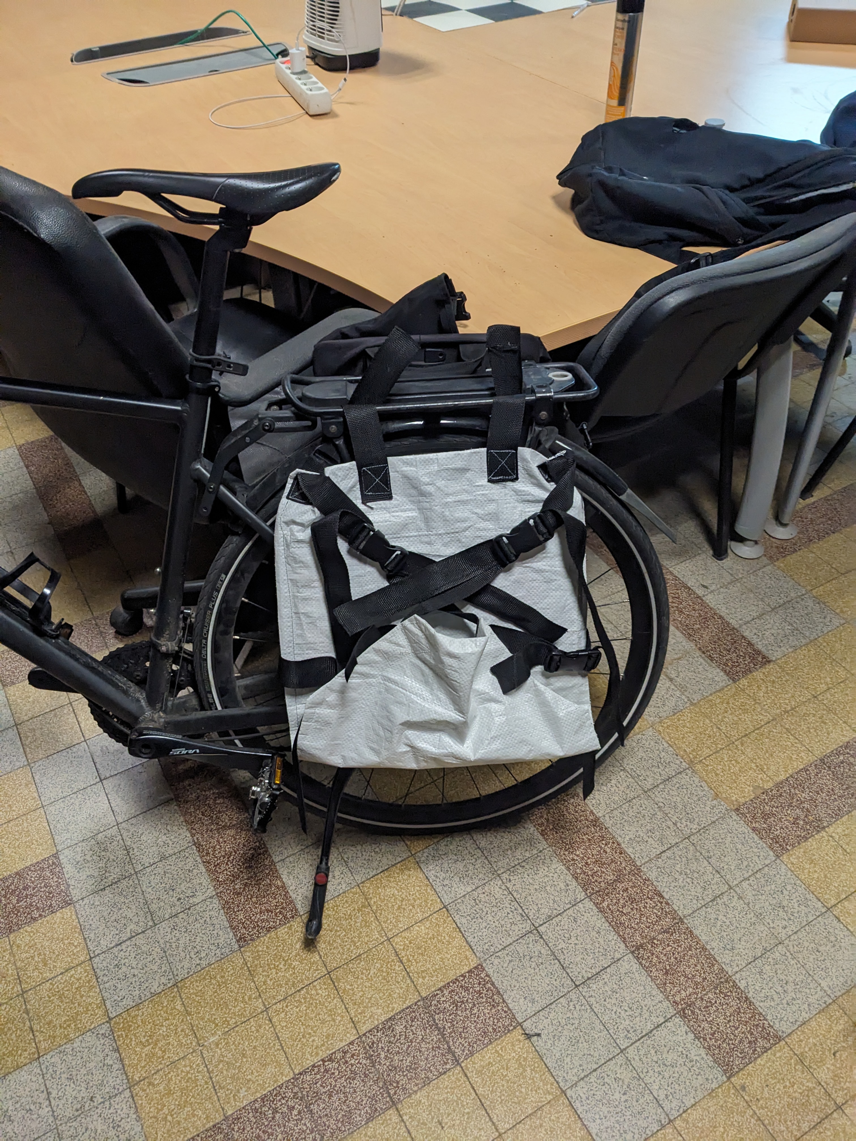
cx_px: 428
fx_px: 890
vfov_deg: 65.3
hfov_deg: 51.4
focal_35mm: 27
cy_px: 570
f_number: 1.73
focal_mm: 4.38
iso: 697
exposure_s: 1/100
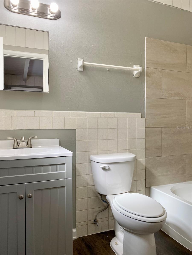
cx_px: 96
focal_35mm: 26
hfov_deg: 53.1
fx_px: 192
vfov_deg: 67.3
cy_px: 128
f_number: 1.8
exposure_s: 1/60
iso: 64
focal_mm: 4.25
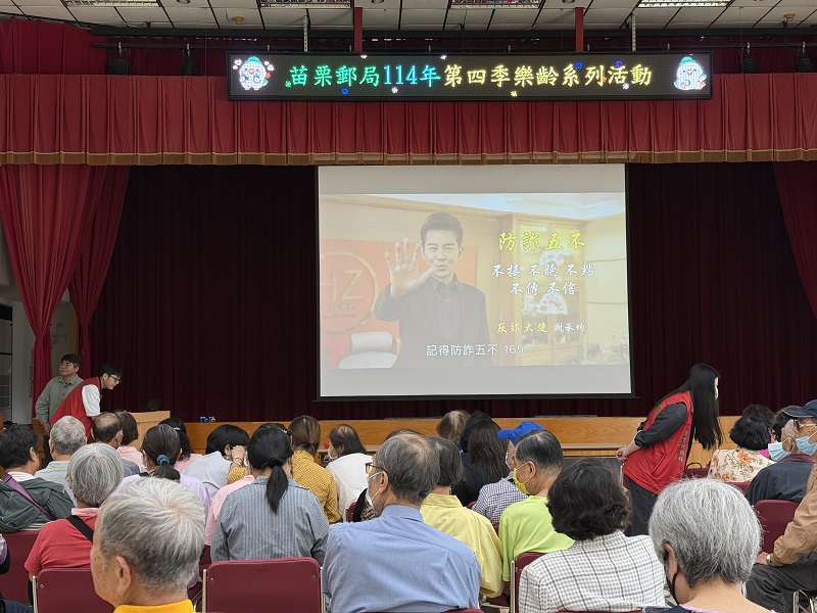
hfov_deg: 39.7
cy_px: 306
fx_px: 1133
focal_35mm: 48
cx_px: 408
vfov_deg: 30.3
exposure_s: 1/120
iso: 64
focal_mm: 6.76
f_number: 1.78
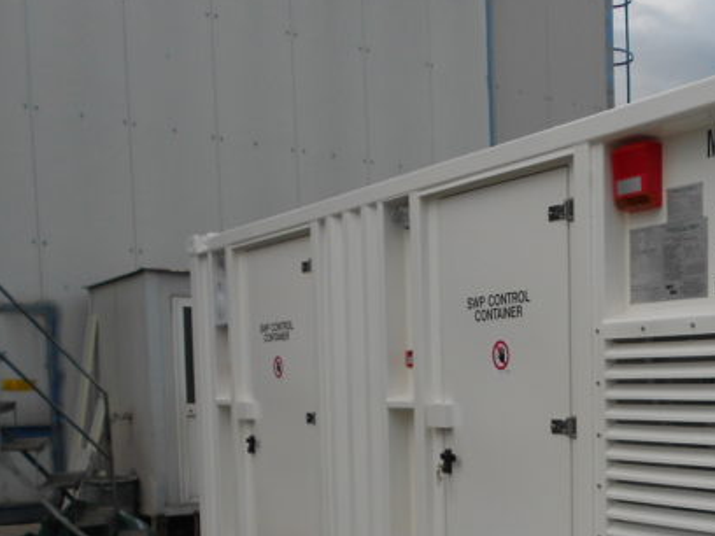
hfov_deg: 36.1
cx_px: 669
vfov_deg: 28.7
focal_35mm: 49
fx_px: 1012
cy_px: 468
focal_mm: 4.6
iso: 80
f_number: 3.2
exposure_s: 1/125
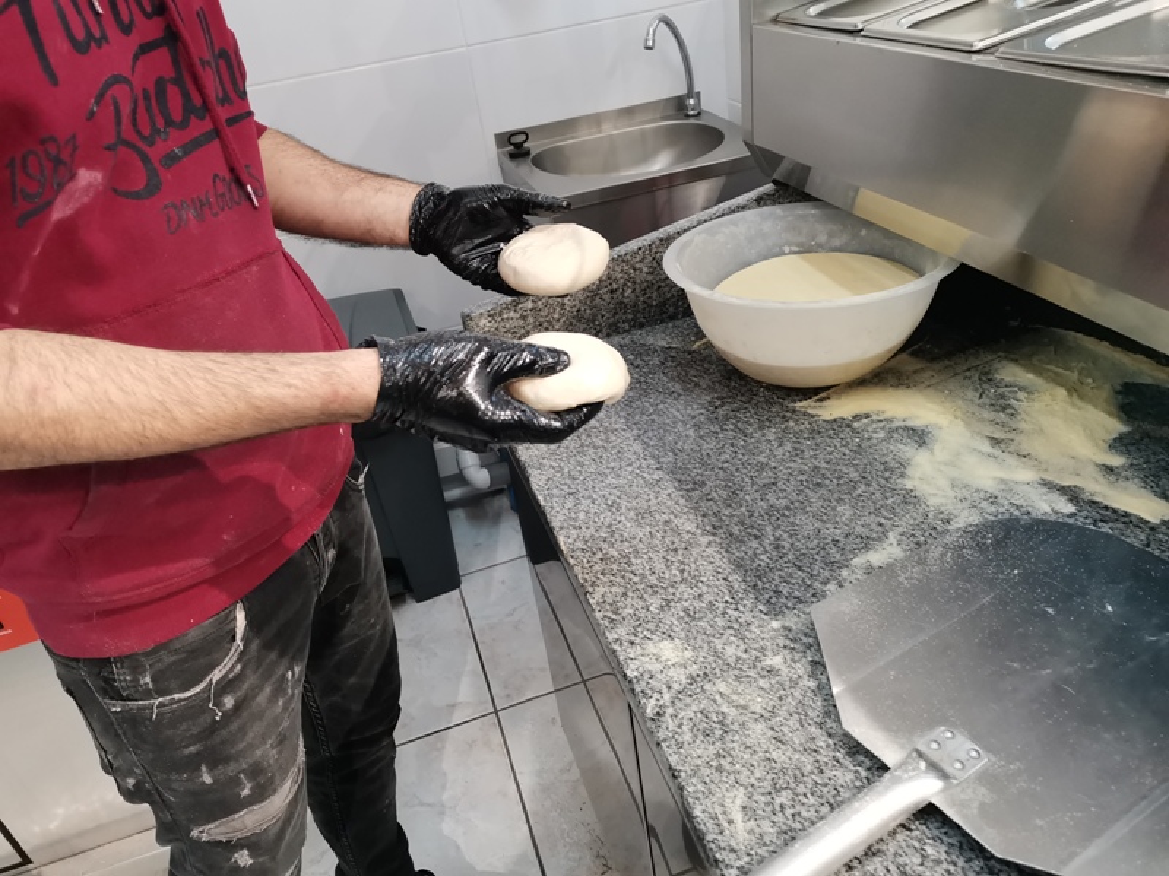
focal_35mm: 26
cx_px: 584
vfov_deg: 53.1
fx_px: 878
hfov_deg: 67.3
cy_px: 438
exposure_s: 1/100
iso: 200
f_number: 1.8
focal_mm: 4.75
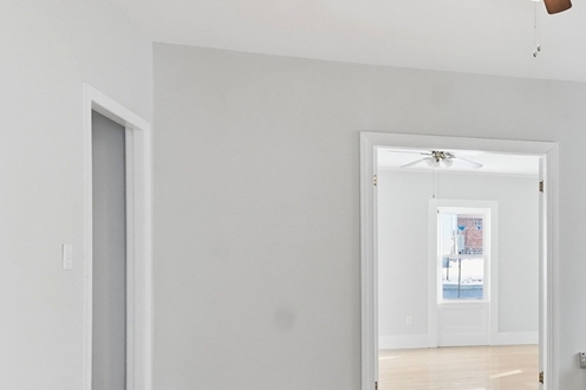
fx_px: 554
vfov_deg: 38.1
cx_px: 552
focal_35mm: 34
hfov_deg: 48.4
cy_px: 279
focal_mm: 11
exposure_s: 1/400
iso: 800
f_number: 7.1
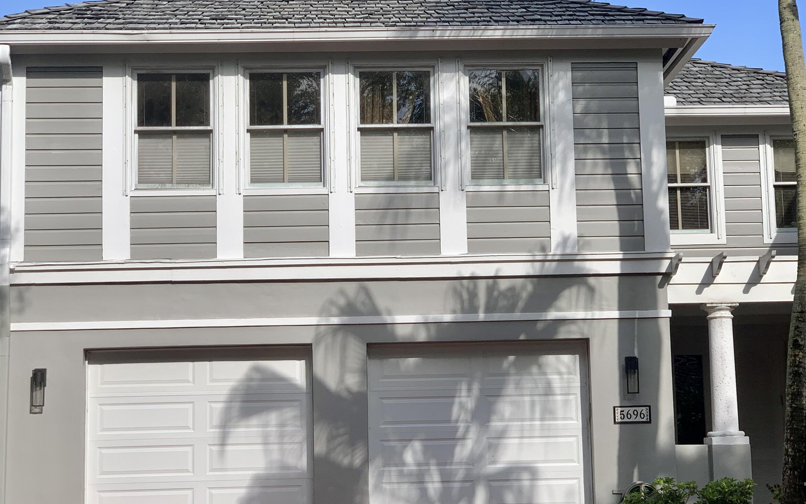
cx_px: 457
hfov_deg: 28.9
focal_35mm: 71
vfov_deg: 18.4
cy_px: 261
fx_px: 1560
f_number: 2.4
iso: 16
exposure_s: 1/959
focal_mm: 6
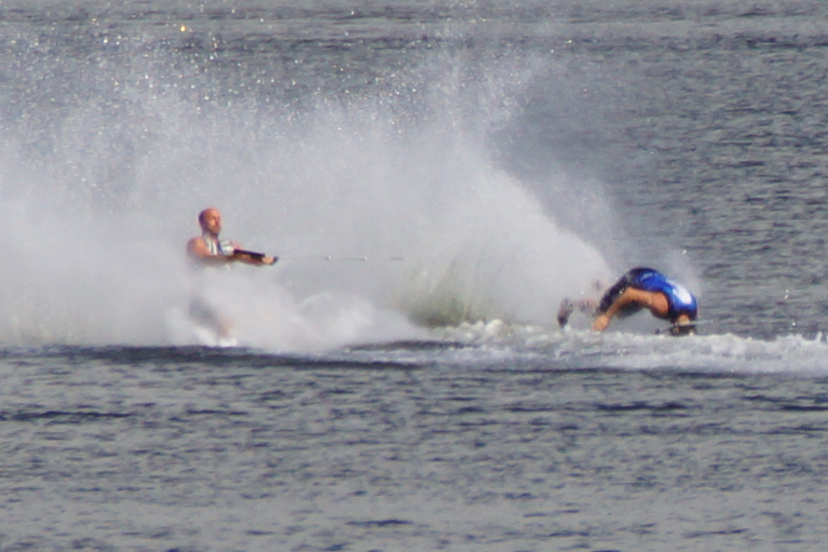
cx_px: 414
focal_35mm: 375
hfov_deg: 5.5
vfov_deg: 3.7
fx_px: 8622
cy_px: 276
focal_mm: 250
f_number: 6.3
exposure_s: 1/400
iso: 200
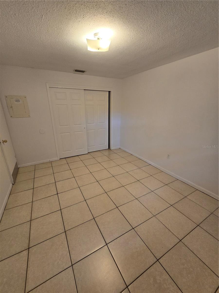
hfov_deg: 89.9
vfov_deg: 106.2
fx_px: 110
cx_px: 110
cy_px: 146
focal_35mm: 13
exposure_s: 1/60
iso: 200
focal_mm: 2.2
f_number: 2.2
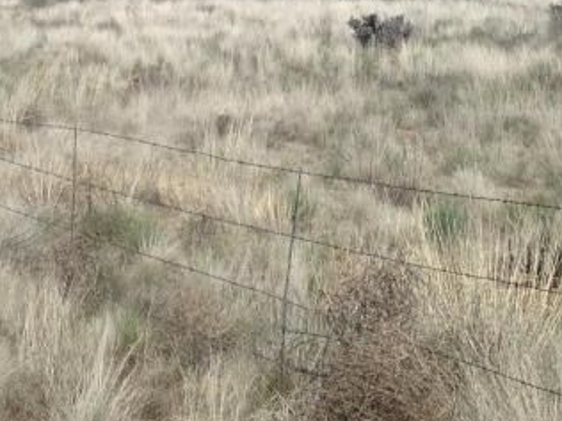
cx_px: 253
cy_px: -194
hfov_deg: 18.4
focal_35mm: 107
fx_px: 1737
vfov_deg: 13.1
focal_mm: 4.12
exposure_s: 1/2463
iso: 50
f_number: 2.4
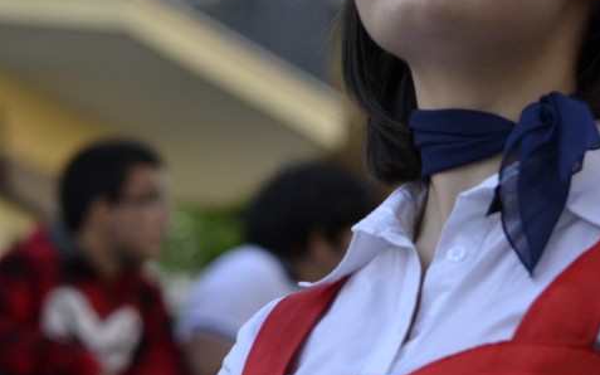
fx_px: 4611
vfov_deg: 4.7
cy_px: 67
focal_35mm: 282
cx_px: 200
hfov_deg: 7.4
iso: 400
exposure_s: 1/400
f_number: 5
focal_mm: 86
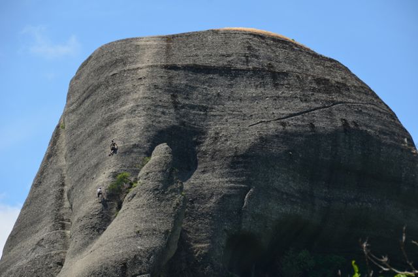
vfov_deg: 7.0
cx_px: 209
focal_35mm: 195
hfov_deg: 10.6
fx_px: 2260
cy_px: 138
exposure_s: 1/320
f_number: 9
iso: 100
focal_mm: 130
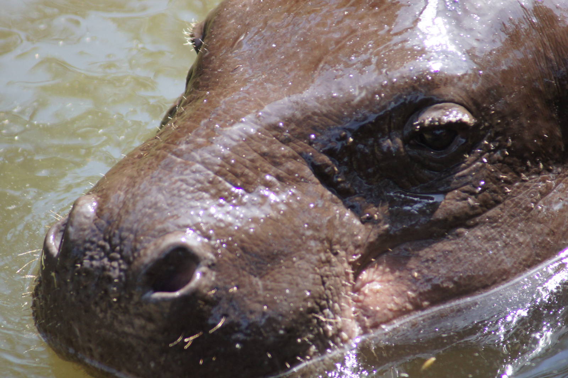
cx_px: 284
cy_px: 189
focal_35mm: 450
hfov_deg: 4.6
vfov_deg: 3.1
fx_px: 7096
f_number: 5.6
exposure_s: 1/500
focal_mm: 300
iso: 800
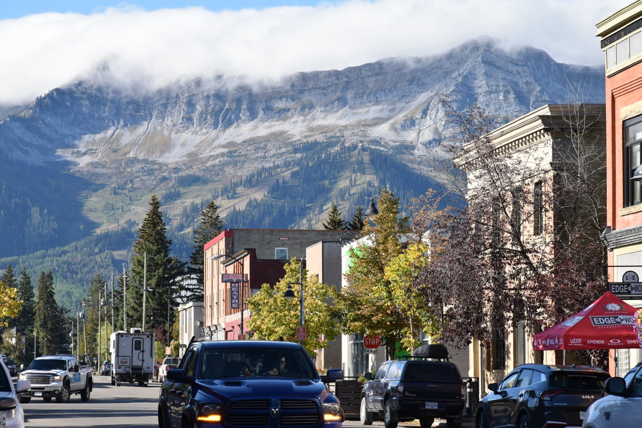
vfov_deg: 11.4
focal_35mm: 120
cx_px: 321
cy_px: 214
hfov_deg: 17.1
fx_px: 2140
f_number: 9
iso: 200
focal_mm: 80
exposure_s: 1/320
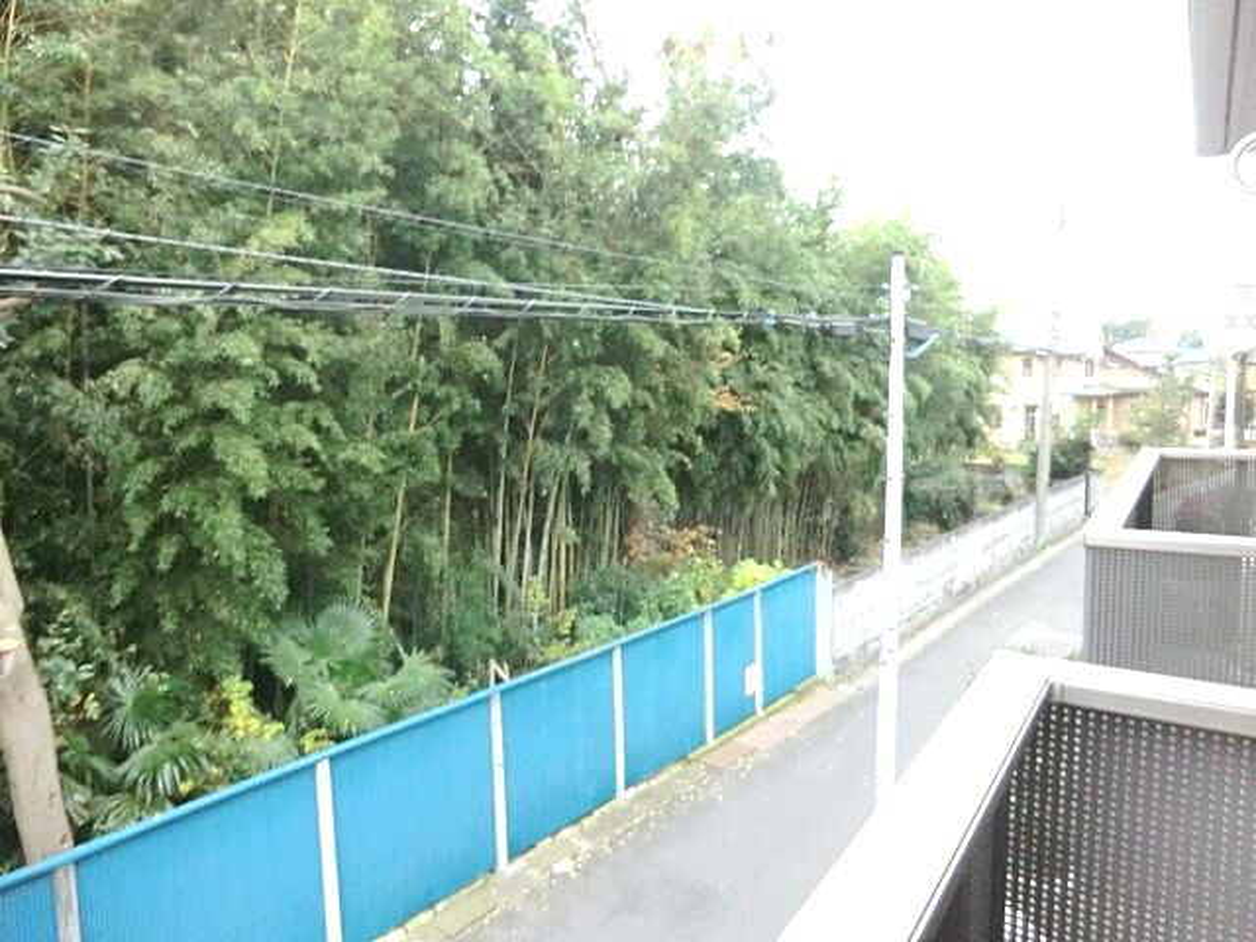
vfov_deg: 56.8
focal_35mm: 24
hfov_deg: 71.6
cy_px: 471
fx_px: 871
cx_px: 628
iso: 640
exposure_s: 1/60
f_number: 3.2
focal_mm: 4.3
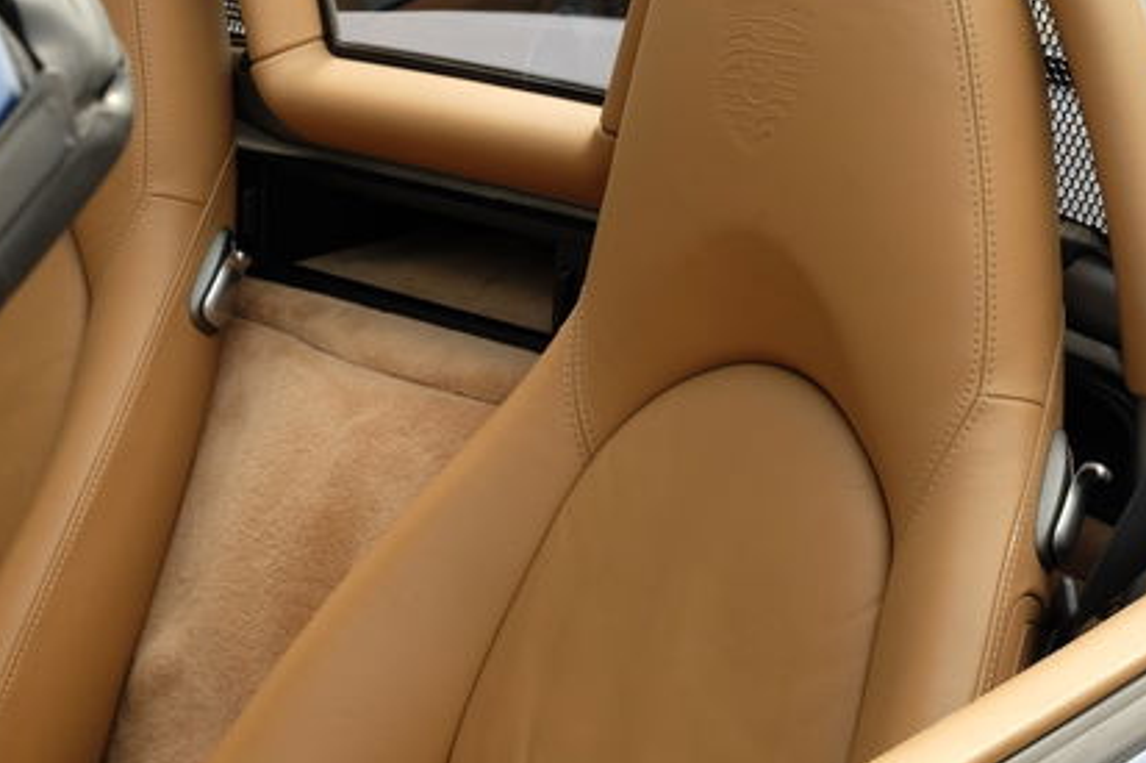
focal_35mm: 80
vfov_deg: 16.9
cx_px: 774
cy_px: 119
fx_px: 2546
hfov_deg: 25.2
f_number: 5.6
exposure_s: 1/180
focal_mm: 28.9
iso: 200
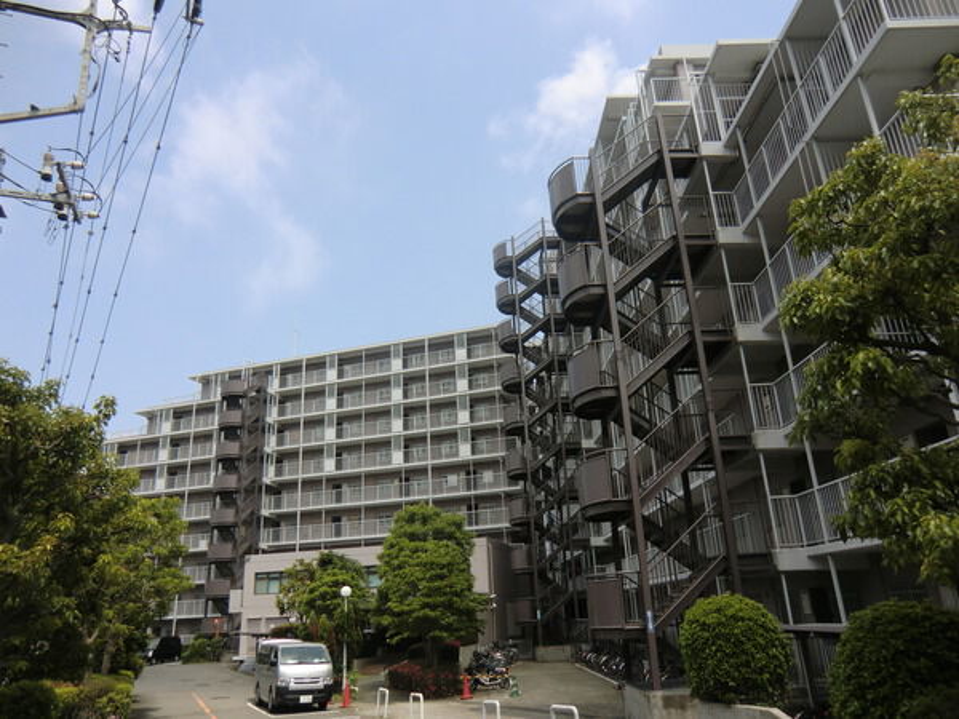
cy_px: 360
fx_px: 665
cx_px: 480
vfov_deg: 56.8
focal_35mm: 24
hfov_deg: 71.6
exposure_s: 1/640
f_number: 3.2
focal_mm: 4.3
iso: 64
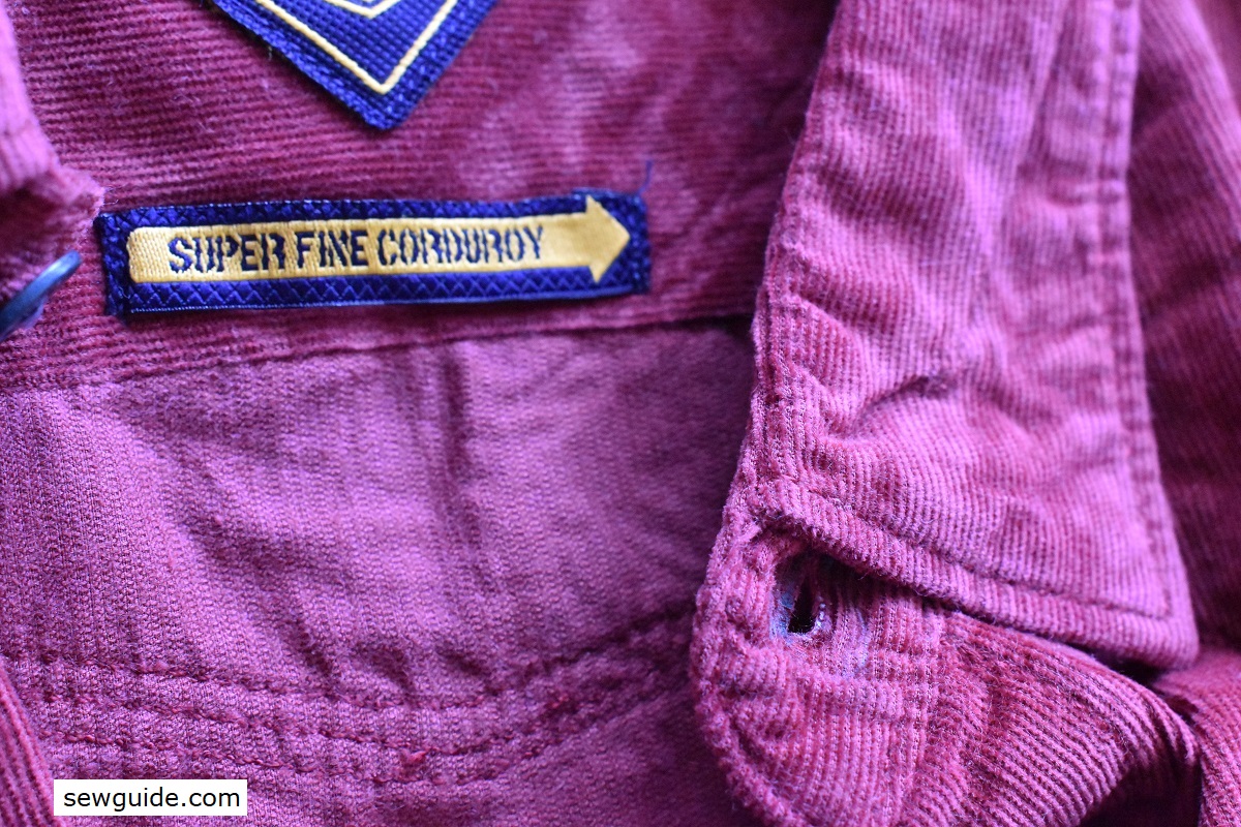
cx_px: 620
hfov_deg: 37.9
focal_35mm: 52
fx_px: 1810
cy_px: 414
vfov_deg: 25.8
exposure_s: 1/200
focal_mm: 35
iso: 8000
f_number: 9
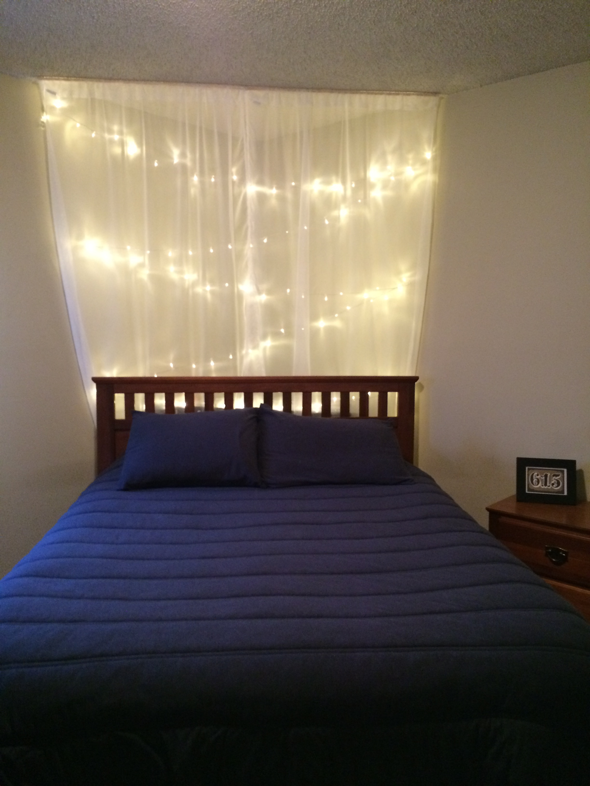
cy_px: 393
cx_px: 295
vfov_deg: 61.7
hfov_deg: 48.2
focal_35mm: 29
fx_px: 659
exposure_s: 1/15
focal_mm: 4.15
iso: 250
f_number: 2.2
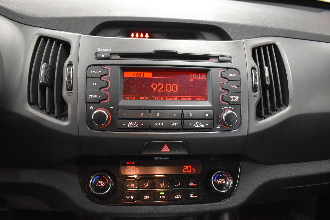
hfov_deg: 67.4
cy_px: 110
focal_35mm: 27
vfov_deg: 47.9
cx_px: 165
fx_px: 247
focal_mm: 18
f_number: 3.5
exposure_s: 1/30
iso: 2000
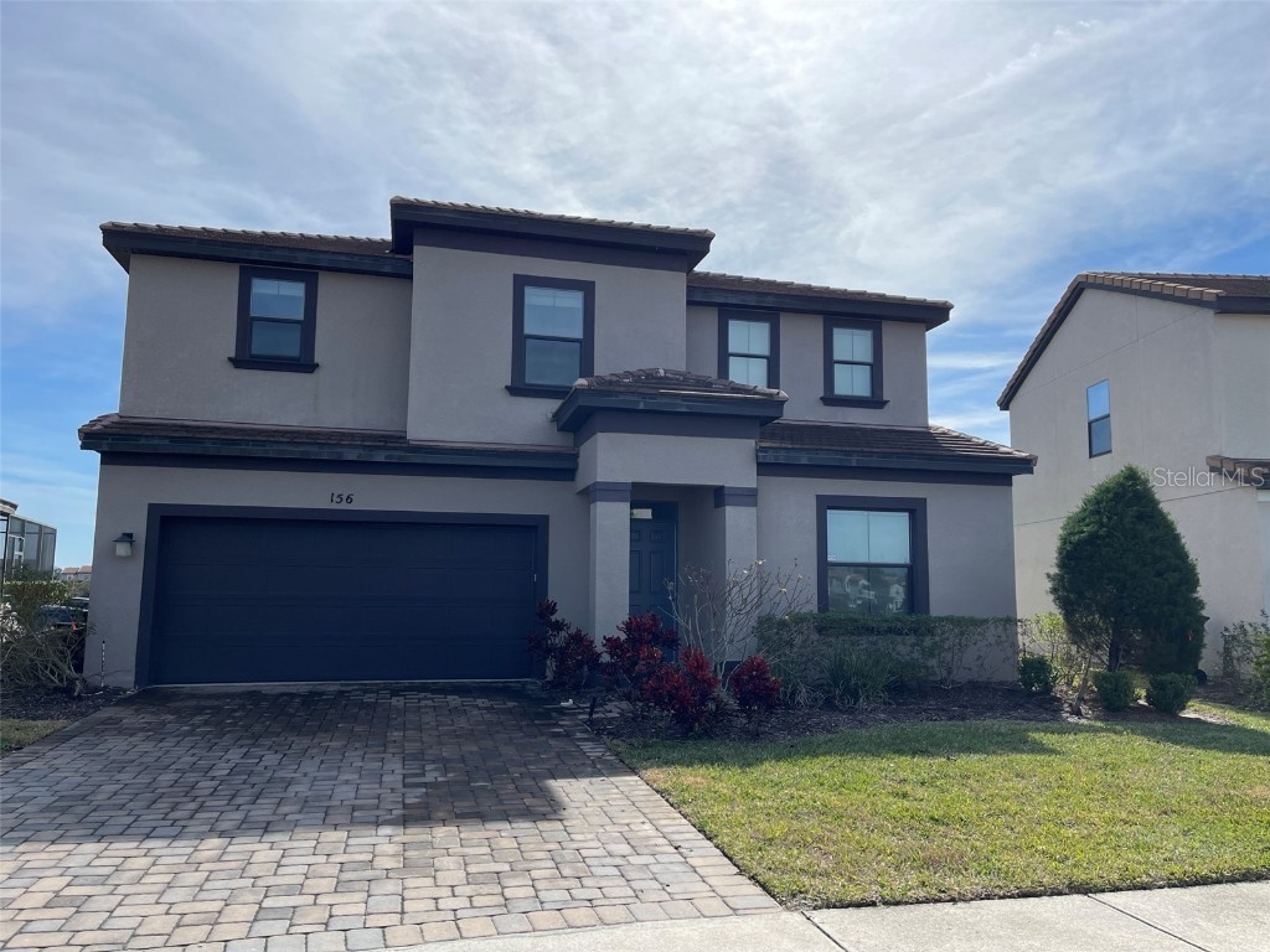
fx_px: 954
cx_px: 635
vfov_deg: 53.1
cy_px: 476
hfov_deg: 67.3
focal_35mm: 26
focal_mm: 5.1
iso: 32
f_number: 1.6
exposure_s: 1/5917
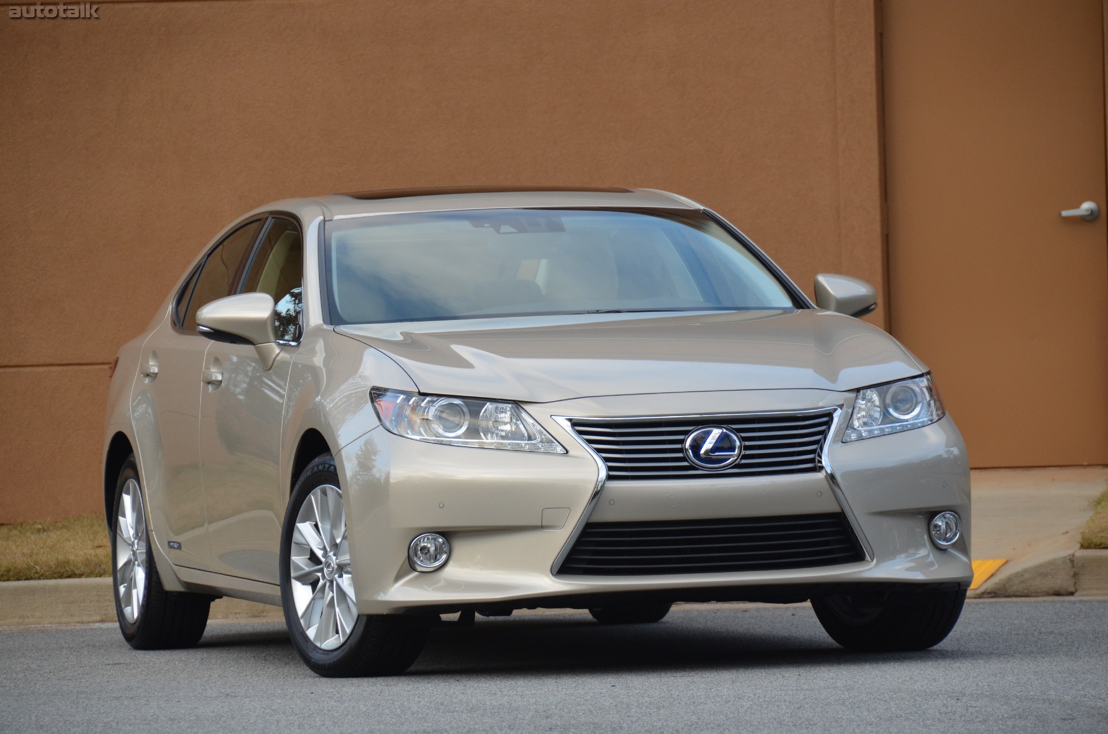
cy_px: 367
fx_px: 6220
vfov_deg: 6.8
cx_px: 554
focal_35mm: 202
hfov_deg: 10.2
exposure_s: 1/640
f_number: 5.6
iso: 800
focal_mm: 135
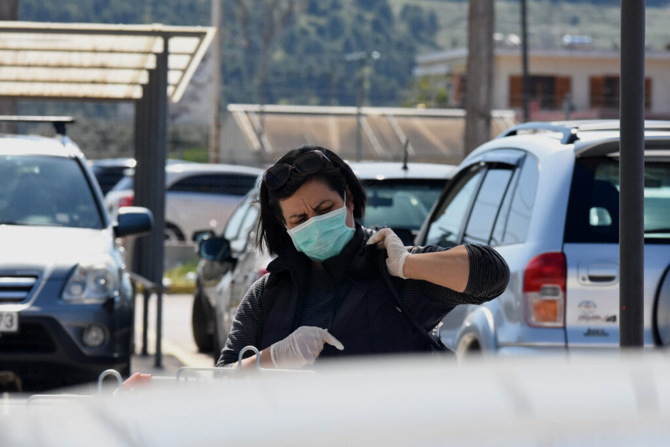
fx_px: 3769
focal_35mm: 202
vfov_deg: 6.8
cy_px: 224
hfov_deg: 10.2
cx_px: 335
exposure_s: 1/1600
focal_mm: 135
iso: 800
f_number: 6.3
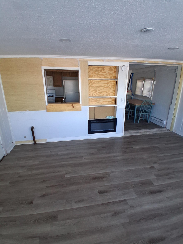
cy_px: 123
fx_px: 127
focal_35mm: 18
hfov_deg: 71.6
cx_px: 94
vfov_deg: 87.8
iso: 160
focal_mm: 1.4
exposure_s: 1/120
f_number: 2.2
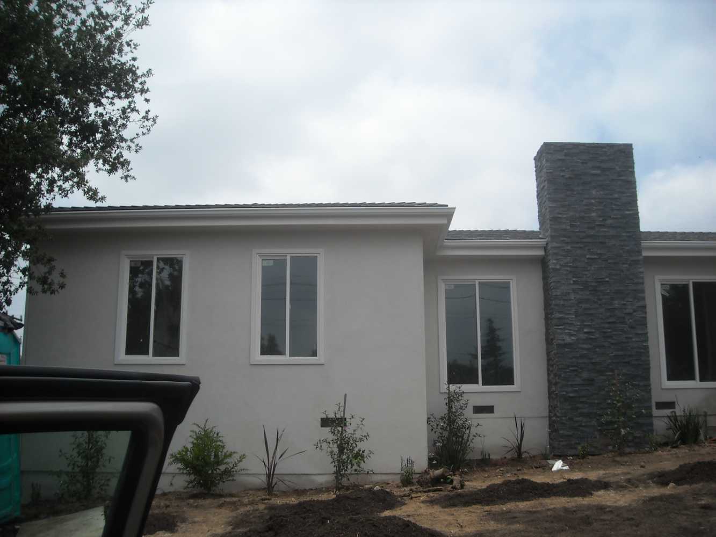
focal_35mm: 35
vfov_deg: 40.7
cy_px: 268
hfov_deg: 52.6
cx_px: 358
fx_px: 724
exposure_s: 1/478
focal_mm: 5.7
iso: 64
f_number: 5.6
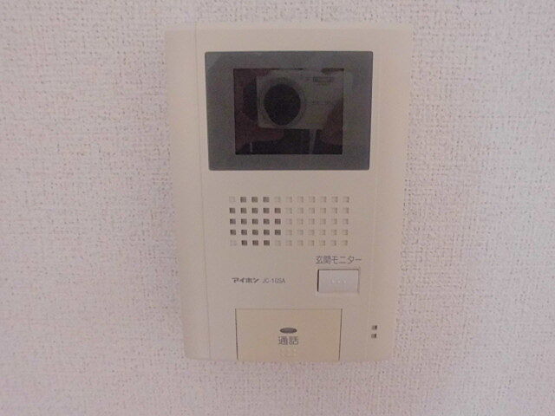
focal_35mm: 26
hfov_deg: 67.3
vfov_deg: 53.1
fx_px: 417
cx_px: 278
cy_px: 208
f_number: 3.5
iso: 400
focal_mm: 4.6
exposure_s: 1/60
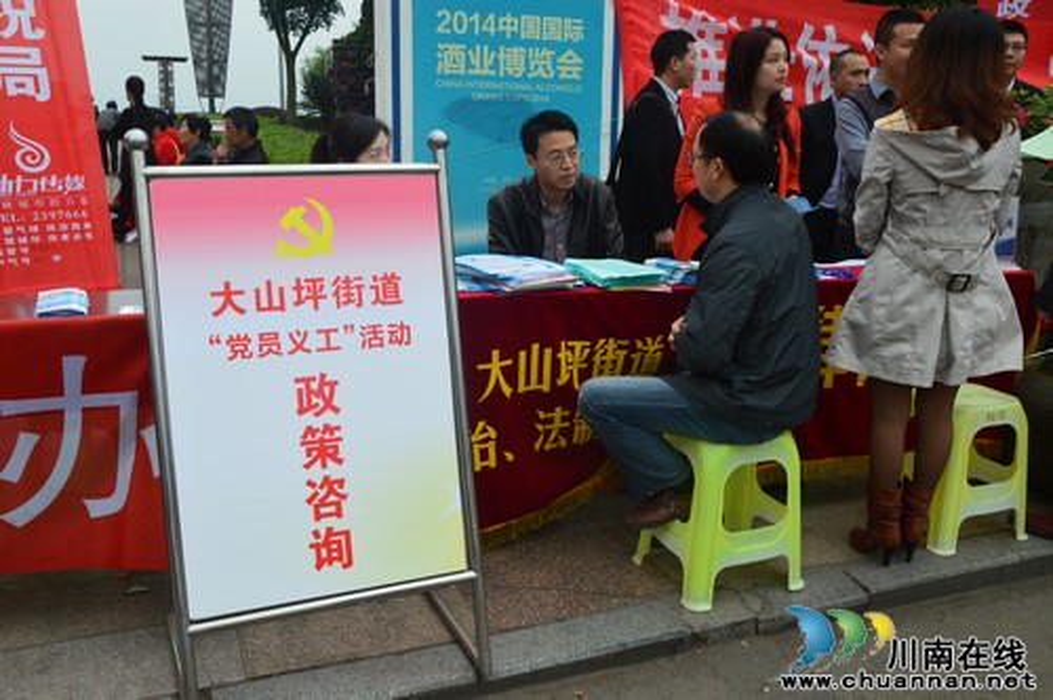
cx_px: 526
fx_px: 920
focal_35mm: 32
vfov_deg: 41.6
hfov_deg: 59.6
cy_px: 350
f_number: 8
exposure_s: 1/60
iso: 400
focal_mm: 21
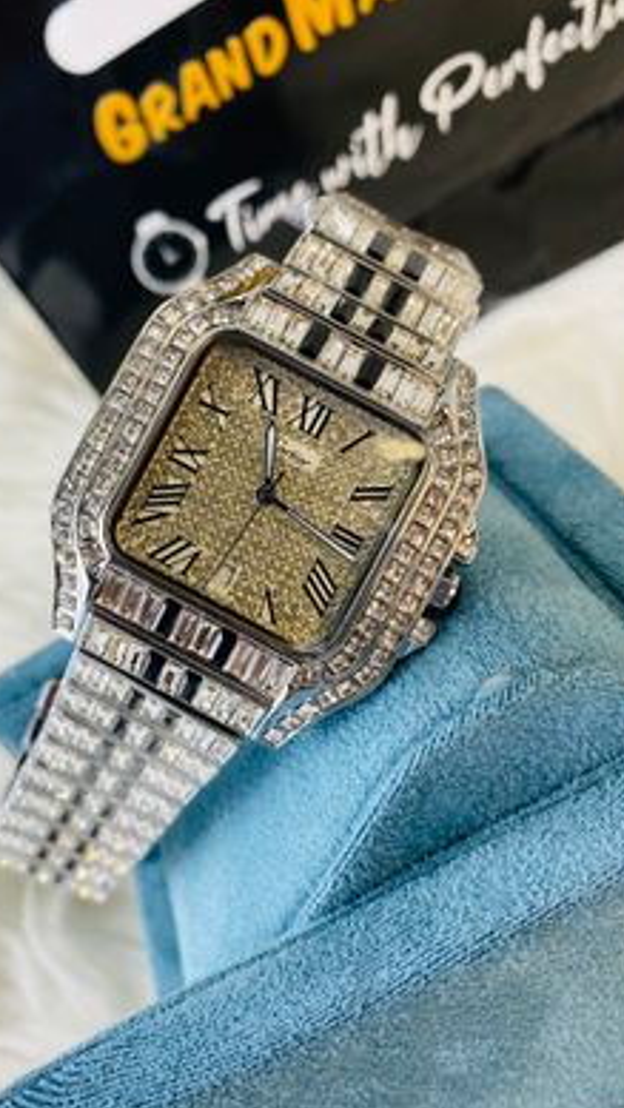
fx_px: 823
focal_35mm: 28
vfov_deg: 67.9
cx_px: 225
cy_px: 564
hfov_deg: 41.2
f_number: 1.8
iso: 64
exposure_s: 1/100
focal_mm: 4.25
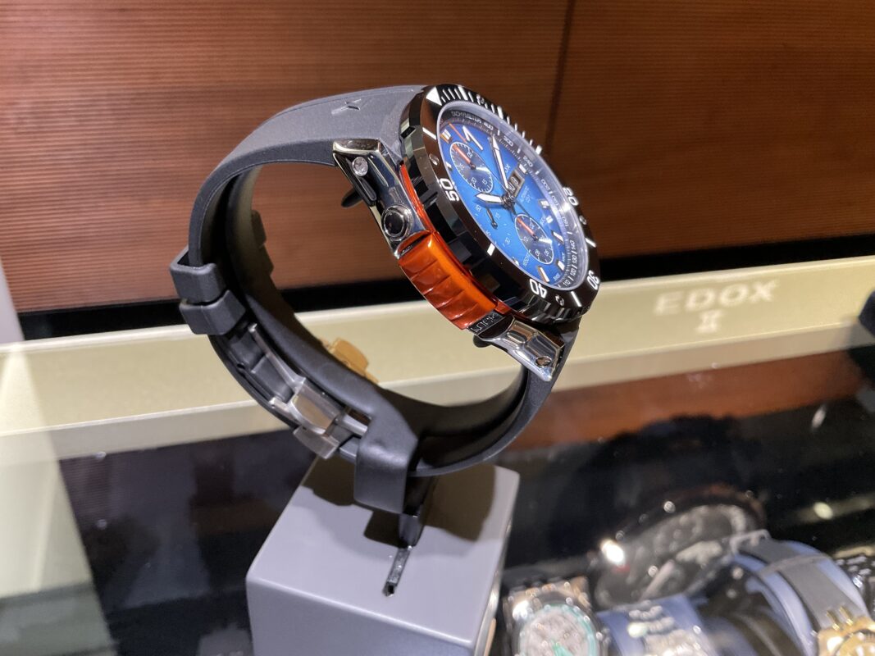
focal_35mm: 29
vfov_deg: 48.2
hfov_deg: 61.7
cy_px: 328
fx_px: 733
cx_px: 438
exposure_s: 1/60
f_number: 1.8
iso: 125
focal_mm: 3
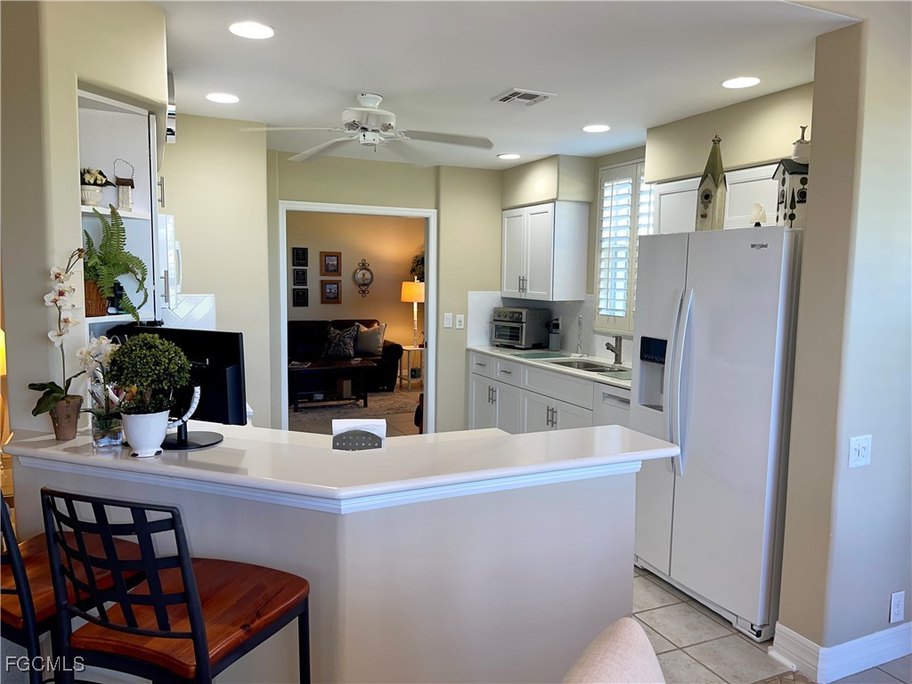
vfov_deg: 53.1
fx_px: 685
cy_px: 342
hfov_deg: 67.3
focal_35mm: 26
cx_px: 456
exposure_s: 1/33
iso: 32
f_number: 1.6
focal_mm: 5.1
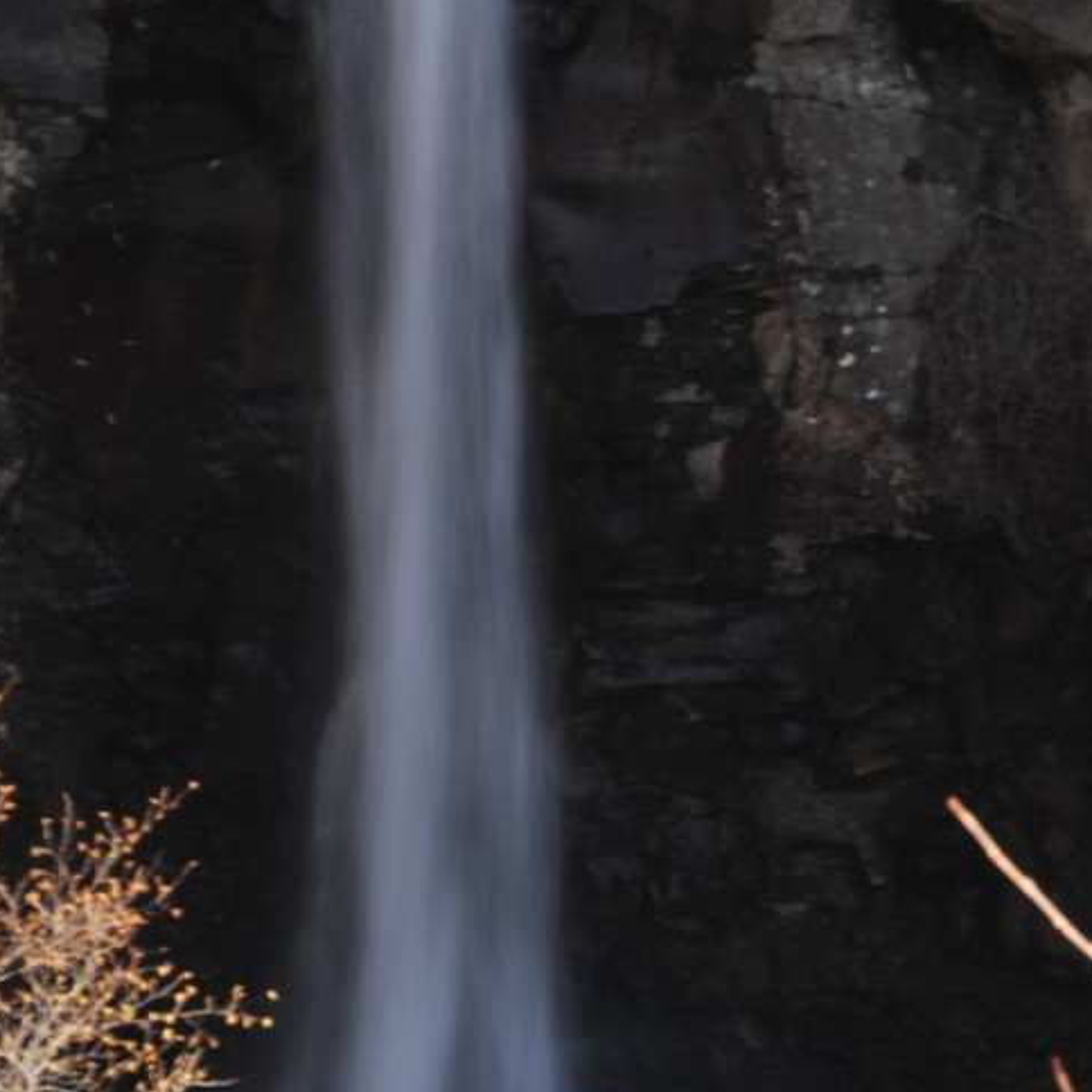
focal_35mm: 539
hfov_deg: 3.3
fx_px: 19237
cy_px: 1146
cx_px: 501
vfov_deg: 3.2
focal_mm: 200
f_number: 29
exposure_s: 1/10
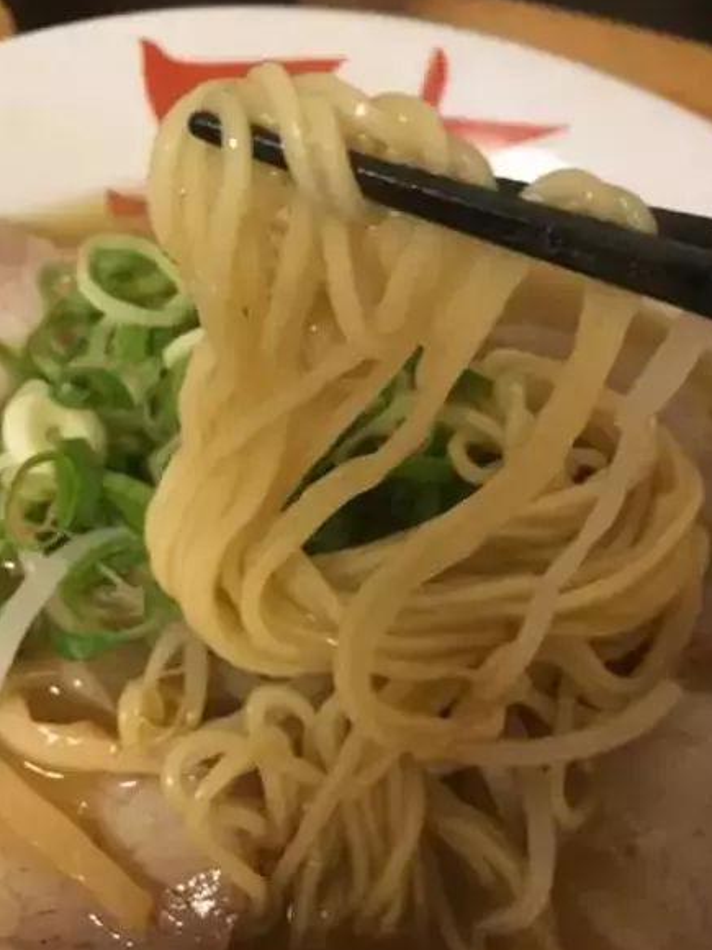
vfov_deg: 46.8
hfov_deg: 35.9
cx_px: 332
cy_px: 467
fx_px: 1097
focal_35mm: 40
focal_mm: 4.15
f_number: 2.2
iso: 125
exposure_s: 1/30
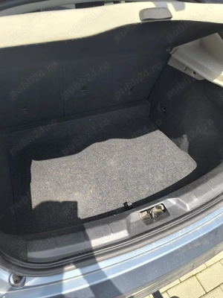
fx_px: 198
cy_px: 149
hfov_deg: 58.9
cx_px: 112
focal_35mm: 23
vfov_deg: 73.9
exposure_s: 1/469
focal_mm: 6.14
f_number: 1.65
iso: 50
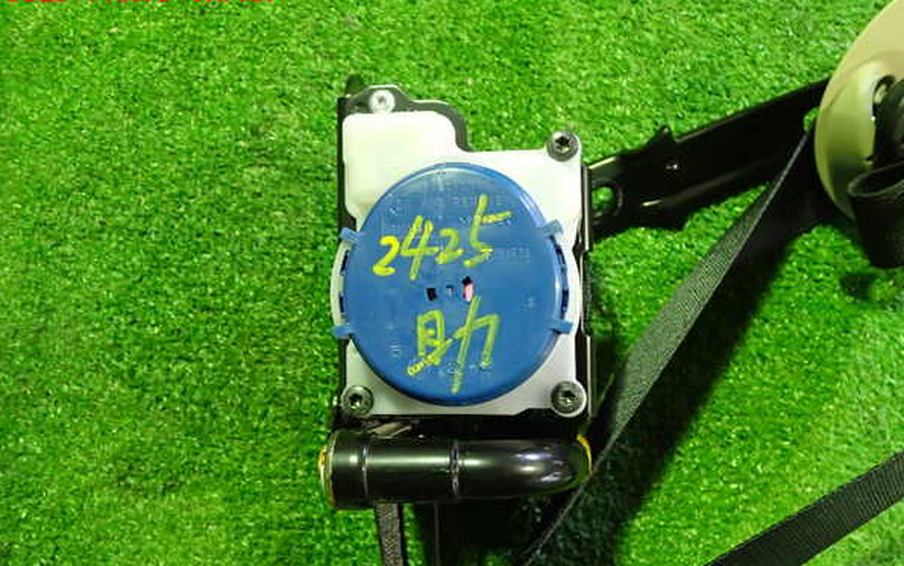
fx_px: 789
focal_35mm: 32
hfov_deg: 59.6
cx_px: 452
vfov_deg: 39.4
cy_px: 314
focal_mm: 5.4
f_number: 2.3
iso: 800
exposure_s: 1/30
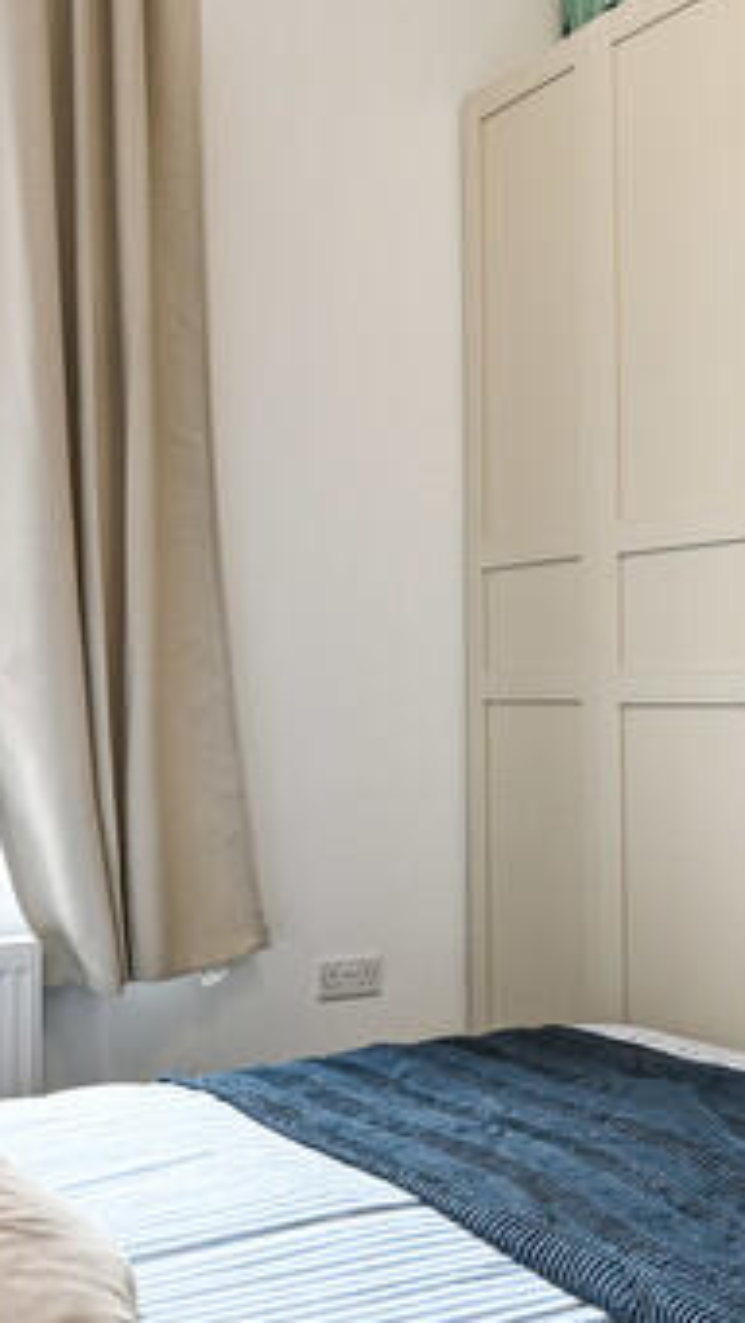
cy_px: 755
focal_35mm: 44
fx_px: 1544
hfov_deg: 26.6
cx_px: 605
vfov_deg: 46.3
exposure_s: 1/5
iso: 400
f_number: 9
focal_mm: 14
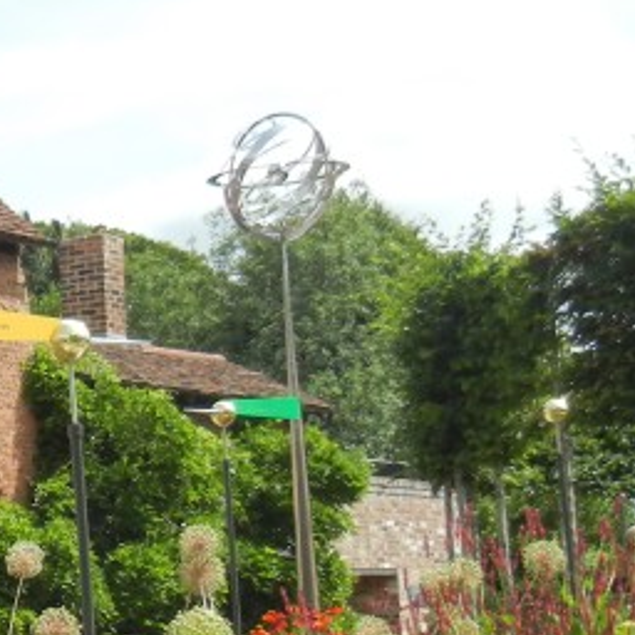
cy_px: 489
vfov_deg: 16.3
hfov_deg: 15.2
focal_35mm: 106
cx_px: -313
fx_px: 2200
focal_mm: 5.4
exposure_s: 1/256
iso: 160
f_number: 7
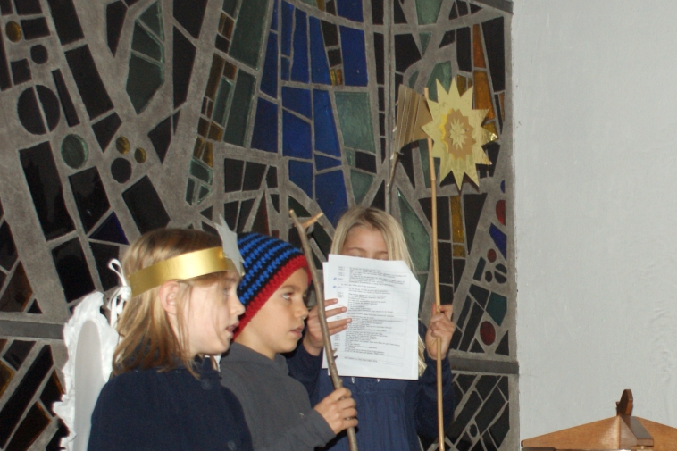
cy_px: 395
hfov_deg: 22.3
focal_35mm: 89
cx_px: 607
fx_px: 1673
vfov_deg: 15.2
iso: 400
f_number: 5
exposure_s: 1/60
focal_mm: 30
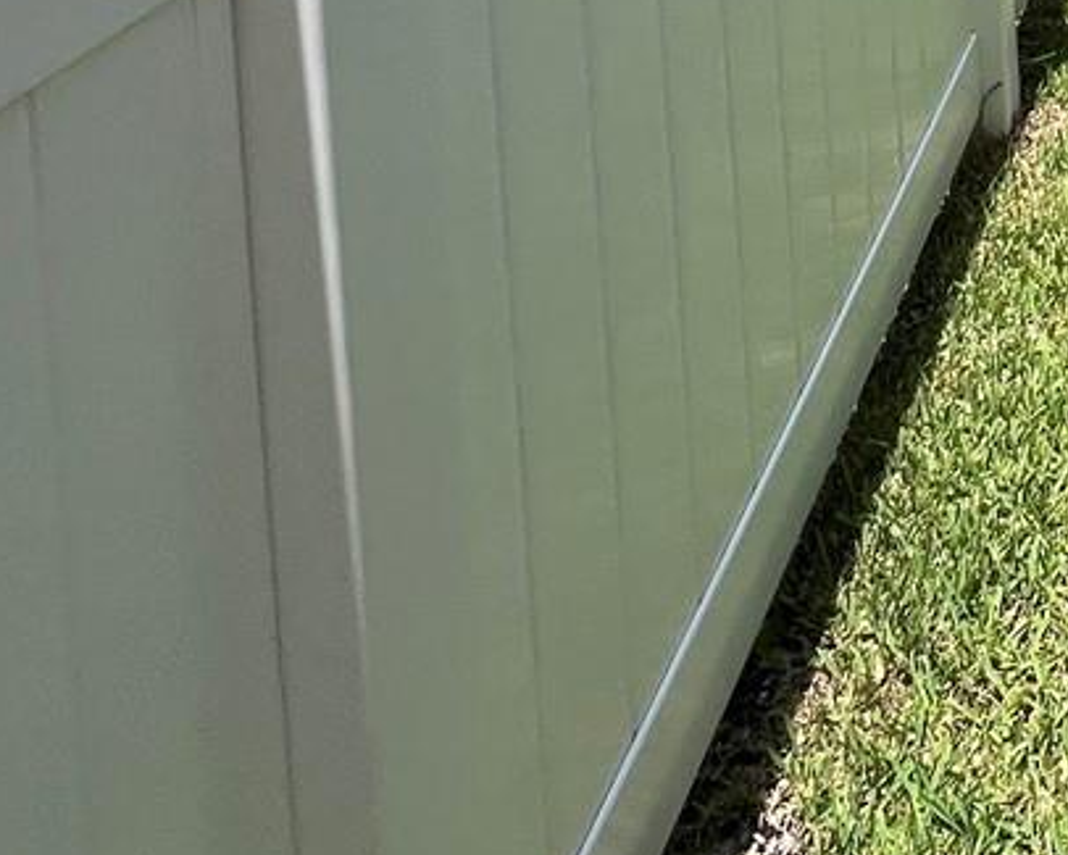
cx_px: 1334
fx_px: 1581
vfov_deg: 20.8
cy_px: -689
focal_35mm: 50
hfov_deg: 30.6
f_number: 1.8
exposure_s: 1/1488
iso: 32
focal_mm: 1.57
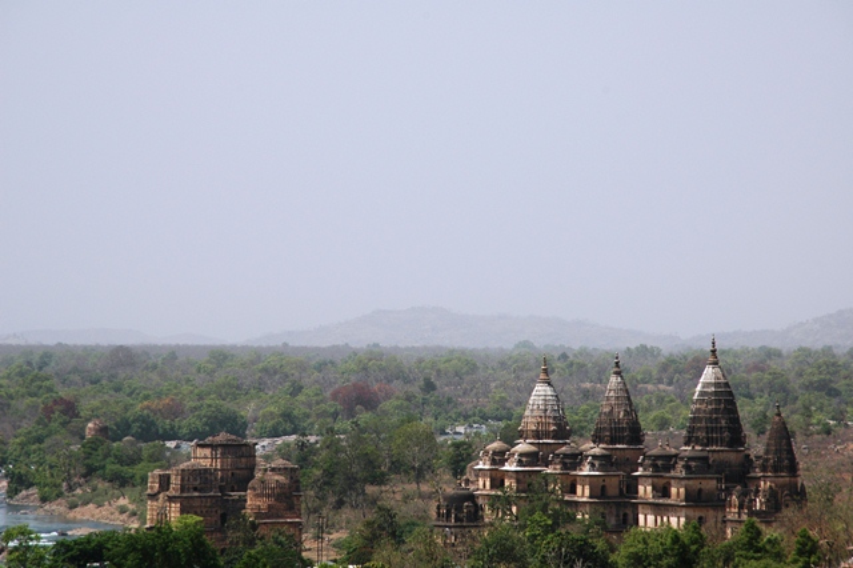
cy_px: 284
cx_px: 426
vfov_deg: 6.1
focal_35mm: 225
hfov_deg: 9.2
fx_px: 5328
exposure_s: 1/640
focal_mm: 150
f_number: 10
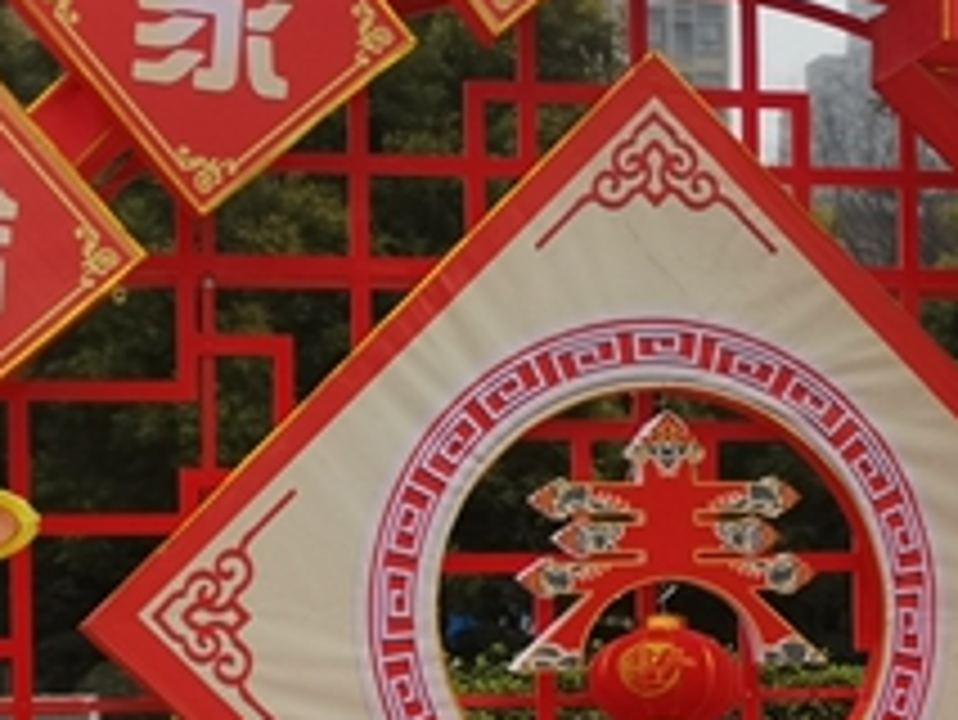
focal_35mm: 114
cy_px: 680
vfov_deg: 12.9
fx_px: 3157
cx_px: 657
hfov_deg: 17.2
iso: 50
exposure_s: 1/327
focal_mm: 4.75
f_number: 4
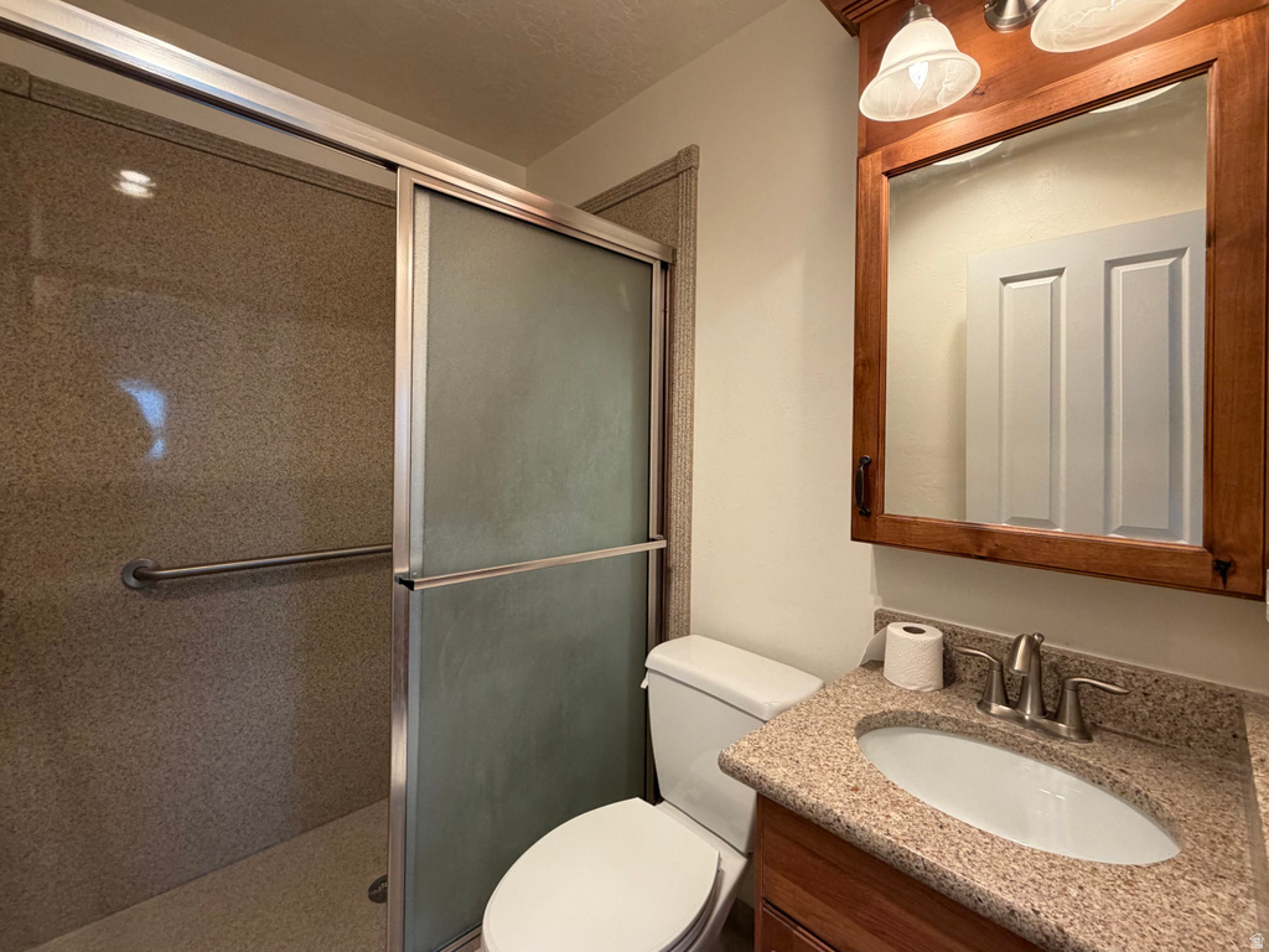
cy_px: 476
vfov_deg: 85.7
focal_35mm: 14
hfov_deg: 102.1
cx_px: 634
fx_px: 513
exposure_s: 1/120
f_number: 2.2
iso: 250
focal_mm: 2.22
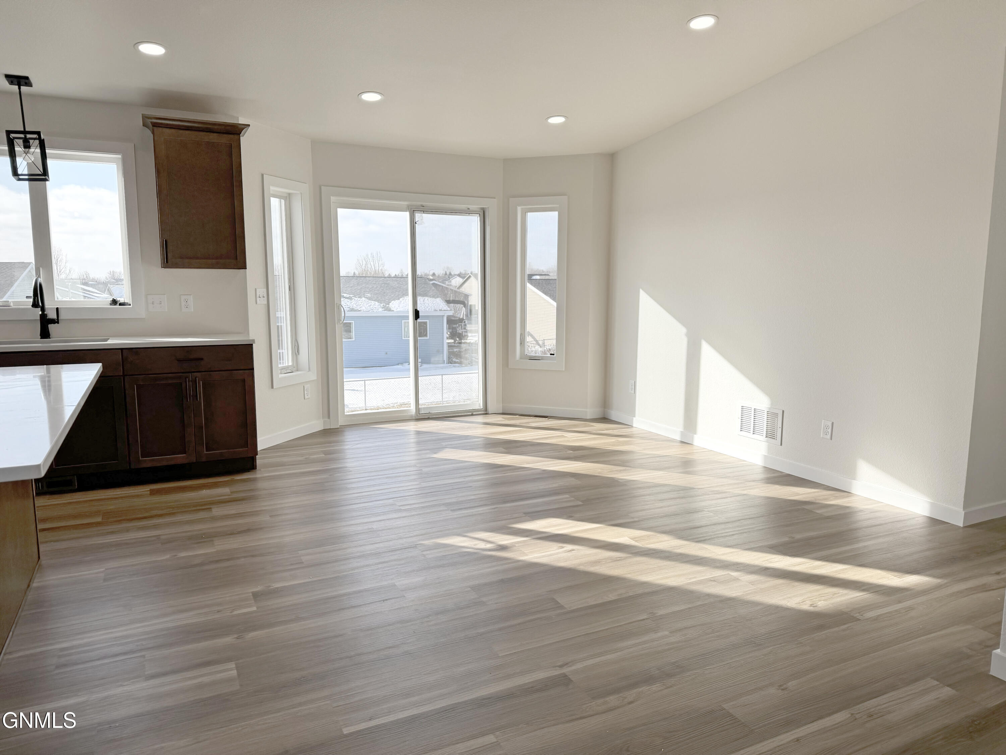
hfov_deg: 71.6
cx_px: 503
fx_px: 697
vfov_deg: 56.8
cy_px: 378
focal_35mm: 24
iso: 80
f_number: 1.78
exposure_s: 1/1311
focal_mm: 6.76
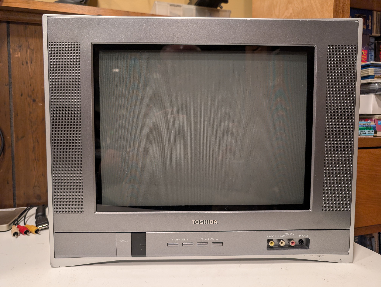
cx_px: 190
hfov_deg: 71.5
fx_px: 265
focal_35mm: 24
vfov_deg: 56.9
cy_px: 144
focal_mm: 6.9
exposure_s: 1/24
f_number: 1.68
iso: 158
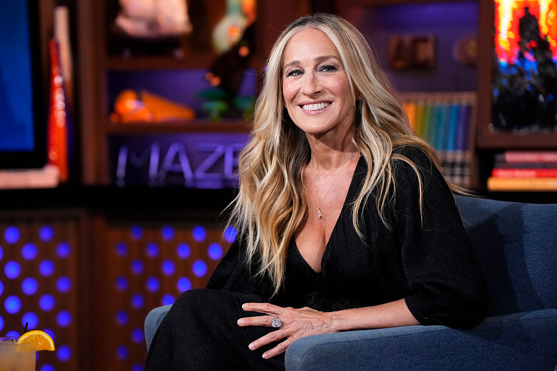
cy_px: 186
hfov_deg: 18.1
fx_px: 1748
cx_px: 278
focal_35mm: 113
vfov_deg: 12.1
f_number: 2.8
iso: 3200
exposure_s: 1/160
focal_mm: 113
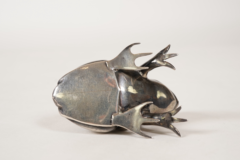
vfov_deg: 29.9
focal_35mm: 45
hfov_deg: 43.6
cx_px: 120
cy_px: 80
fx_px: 300
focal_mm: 30
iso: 400
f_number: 16
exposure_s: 1/125
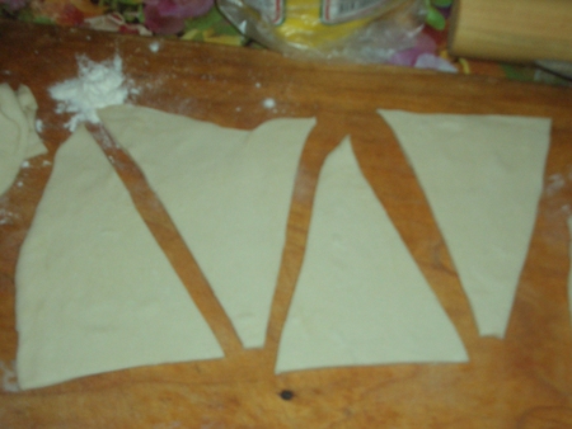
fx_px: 810
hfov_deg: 38.9
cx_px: 286
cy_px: 214
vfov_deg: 29.7
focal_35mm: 49
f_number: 3.1
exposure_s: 1/60
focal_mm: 8.2
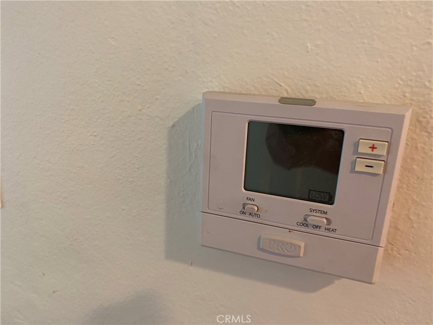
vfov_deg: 53.1
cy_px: 162
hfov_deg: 67.3
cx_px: 216
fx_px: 325
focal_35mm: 26
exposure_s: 1/42
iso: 250
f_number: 1.8
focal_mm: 4.25
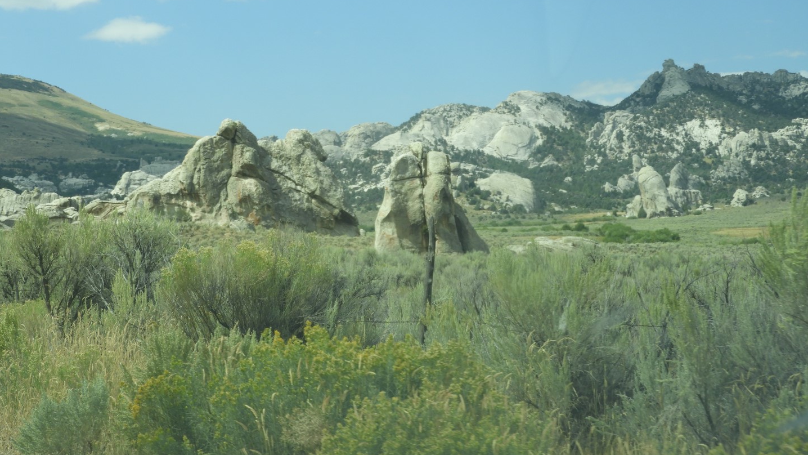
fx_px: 1521
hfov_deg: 29.7
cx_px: 403
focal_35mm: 71
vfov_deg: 17.0
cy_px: 188
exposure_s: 1/500
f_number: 4.2
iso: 100
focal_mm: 11.6
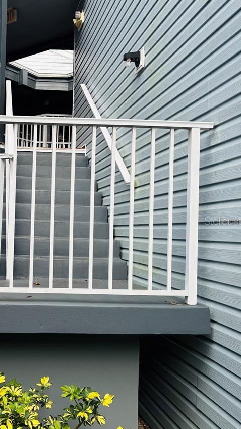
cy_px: 221
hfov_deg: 28.6
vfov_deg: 50.5
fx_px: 455
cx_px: 25
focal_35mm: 40
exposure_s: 1/517
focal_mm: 5.96
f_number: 1.6
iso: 50
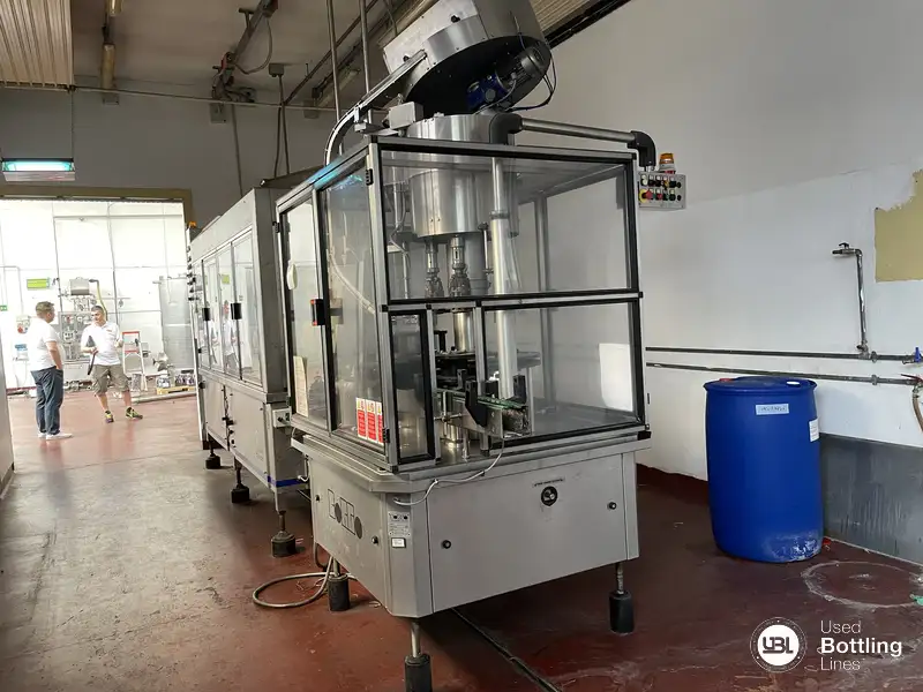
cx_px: 462
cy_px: 346
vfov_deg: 53.1
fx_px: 693
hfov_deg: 67.3
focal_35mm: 26
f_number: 1.6
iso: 125
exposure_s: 1/50
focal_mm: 5.1
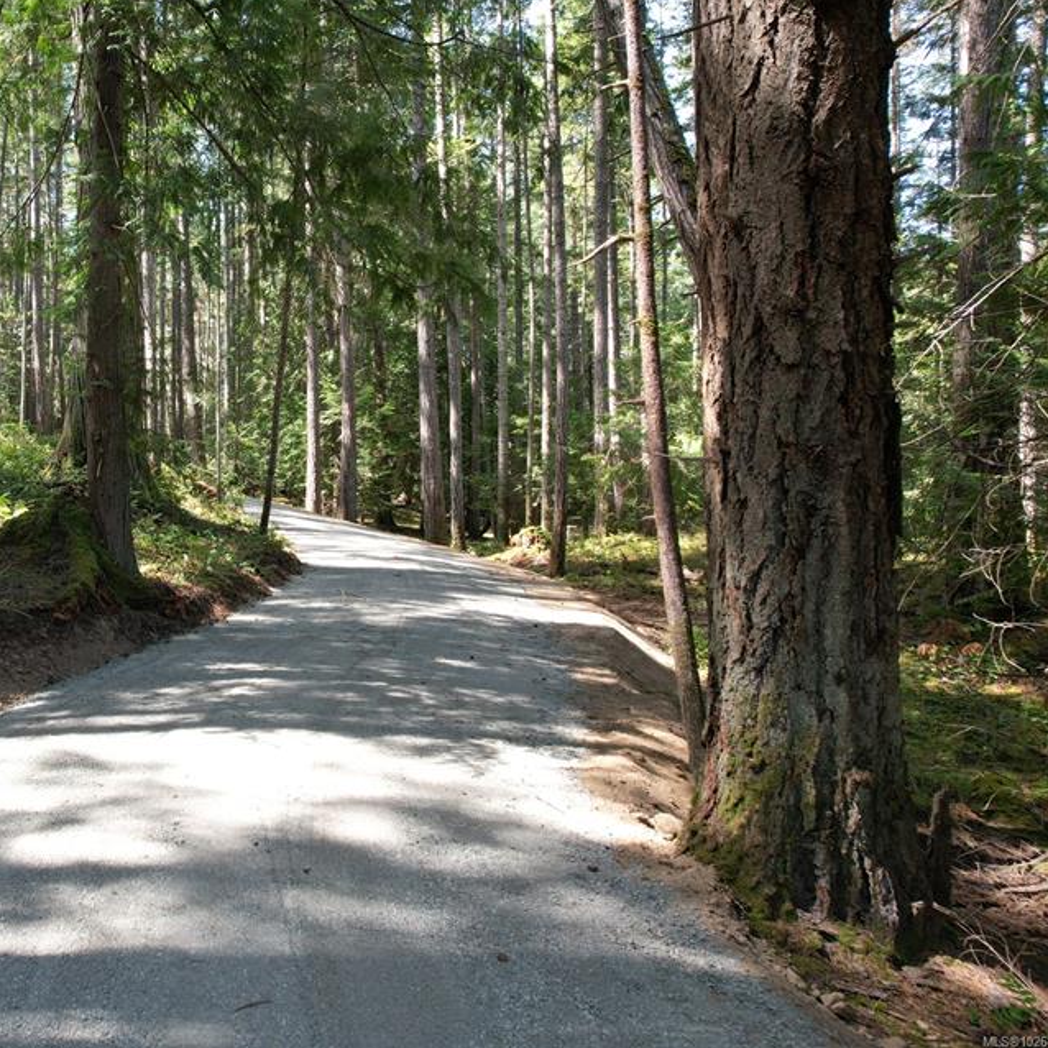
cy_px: 491
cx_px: 235
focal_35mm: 30
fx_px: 1028
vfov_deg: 54.0
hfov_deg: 51.2
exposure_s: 1/25
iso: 100
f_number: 2.8
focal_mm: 8.38
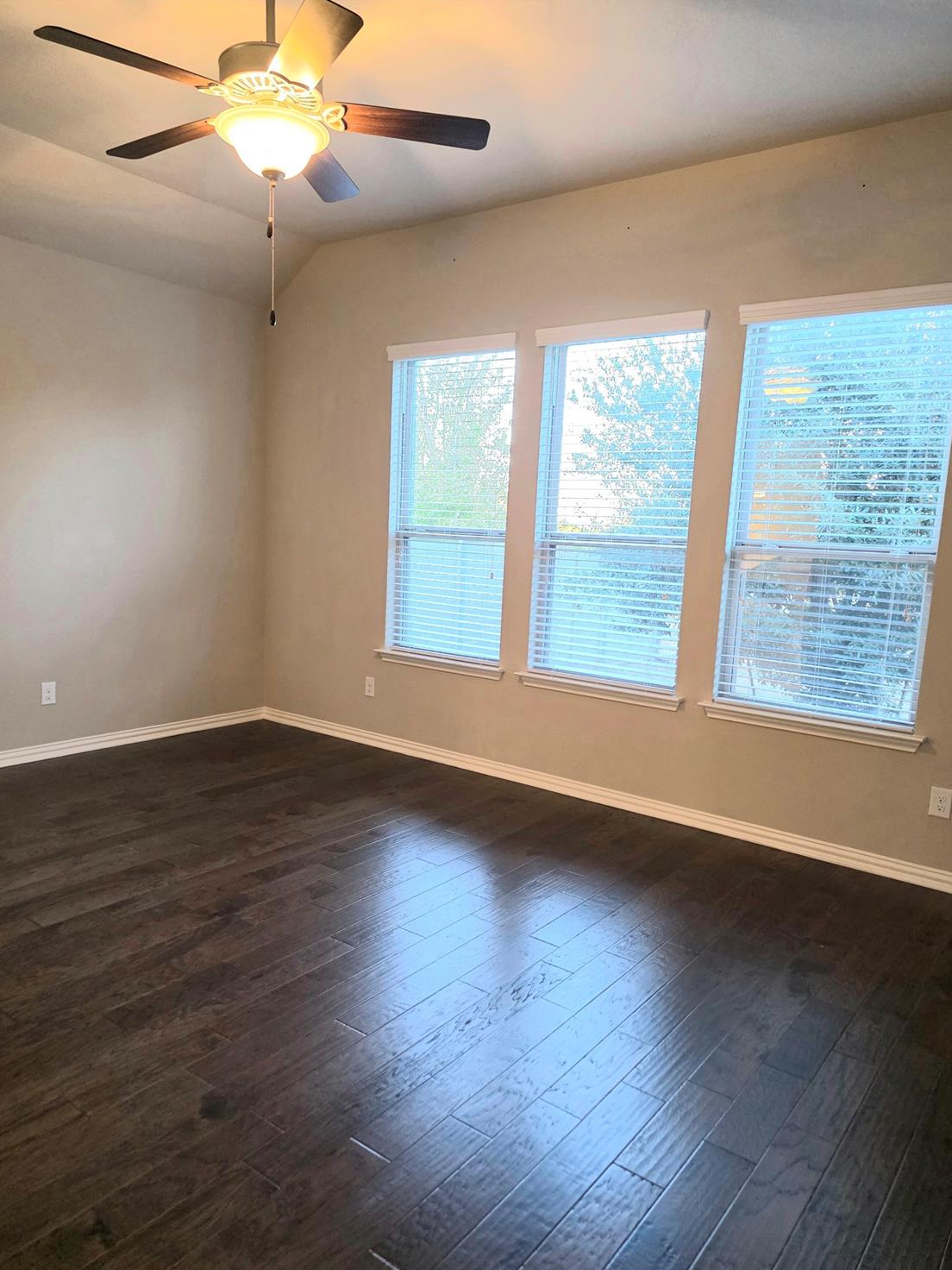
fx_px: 880
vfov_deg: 71.6
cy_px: 660
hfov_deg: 56.8
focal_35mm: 24
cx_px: 484
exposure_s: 1/120
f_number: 1.7
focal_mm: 6.3
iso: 800
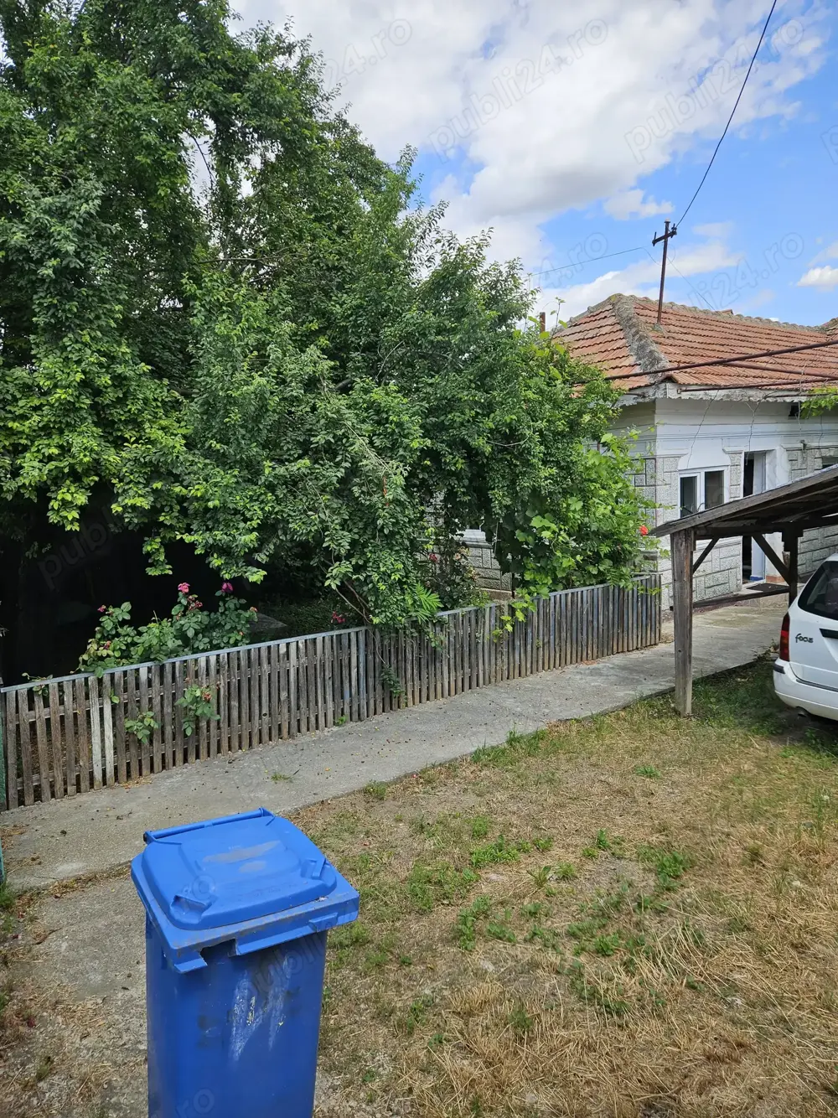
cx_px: 419
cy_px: 559
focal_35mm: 23
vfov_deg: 73.9
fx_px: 743
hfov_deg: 58.9
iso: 25
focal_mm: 5.4
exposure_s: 1/1084
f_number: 1.8
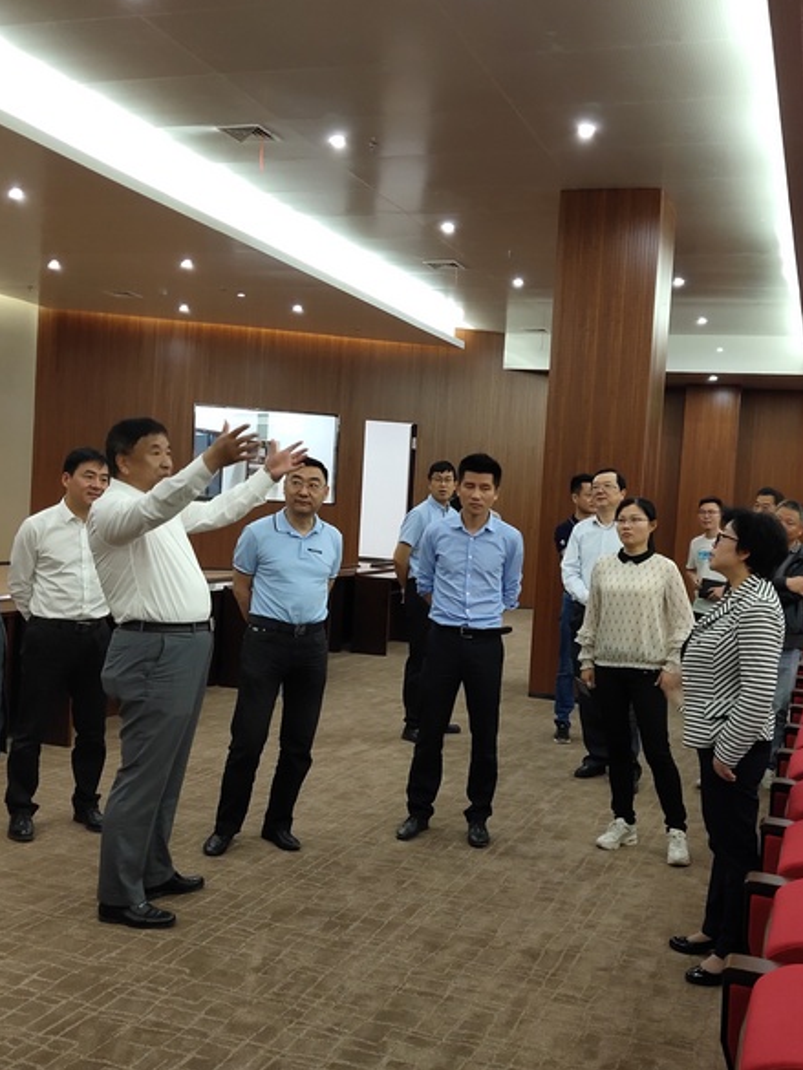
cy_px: 536
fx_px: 1268
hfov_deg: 35.1
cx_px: 435
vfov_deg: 45.8
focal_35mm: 41
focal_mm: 4.35
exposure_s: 1/33
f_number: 1.8
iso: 396
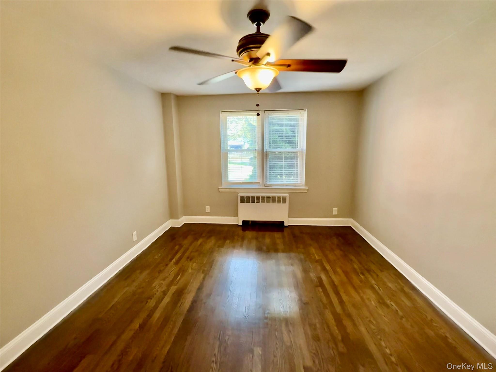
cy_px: 186
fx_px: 201
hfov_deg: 102.1
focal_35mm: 14
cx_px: 248
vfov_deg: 85.7
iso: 500
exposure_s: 1/120
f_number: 2.2
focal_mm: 2.22
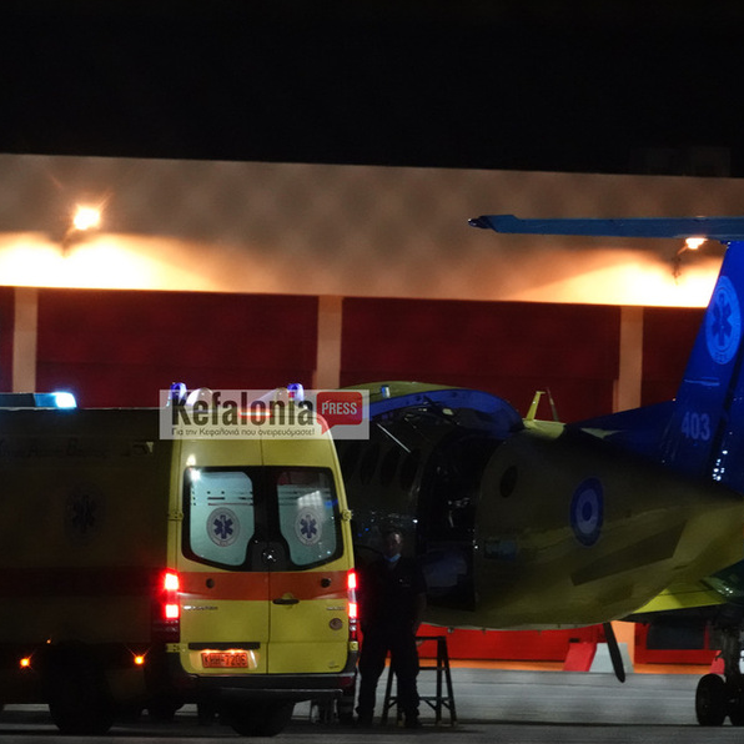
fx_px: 18237
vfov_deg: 2.3
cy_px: 361
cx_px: 286
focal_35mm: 750
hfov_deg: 2.3
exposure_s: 1/40
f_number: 4
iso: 3200
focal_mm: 203.2
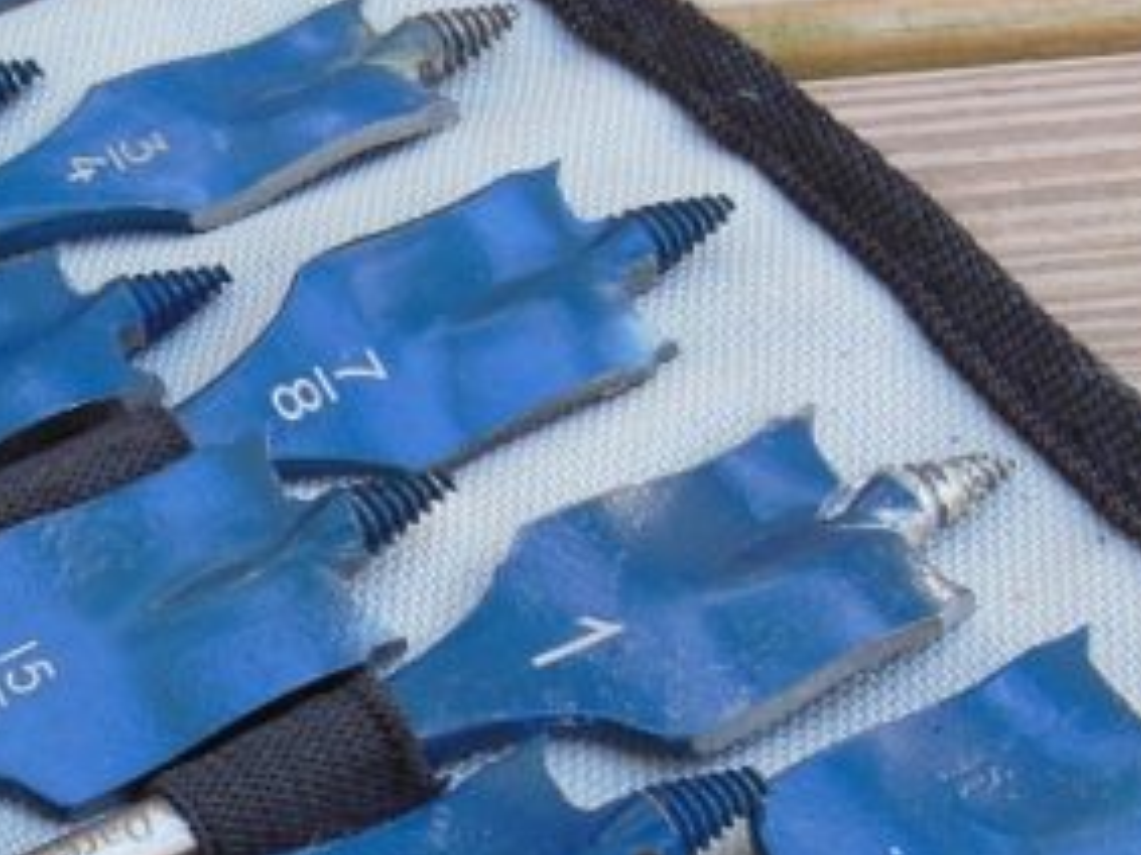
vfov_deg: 12.1
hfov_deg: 15.9
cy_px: 605
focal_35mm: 122
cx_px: 40
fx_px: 4020
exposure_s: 1/40
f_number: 4.4
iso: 125
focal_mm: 8
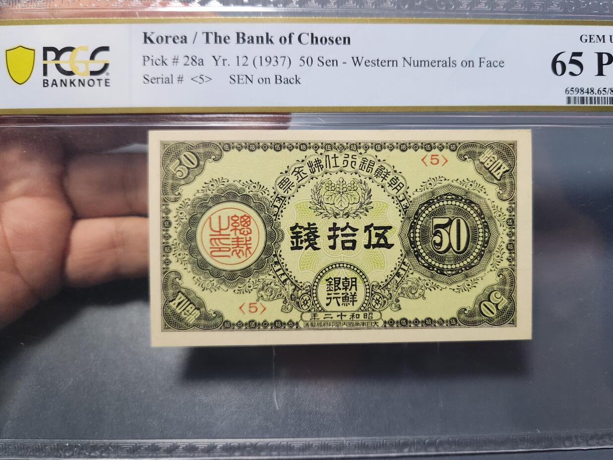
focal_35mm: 26
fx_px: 461
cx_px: 331
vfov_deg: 53.1
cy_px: 219
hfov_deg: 67.2
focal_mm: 5.4
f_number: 1.8
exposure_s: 1/100
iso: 800
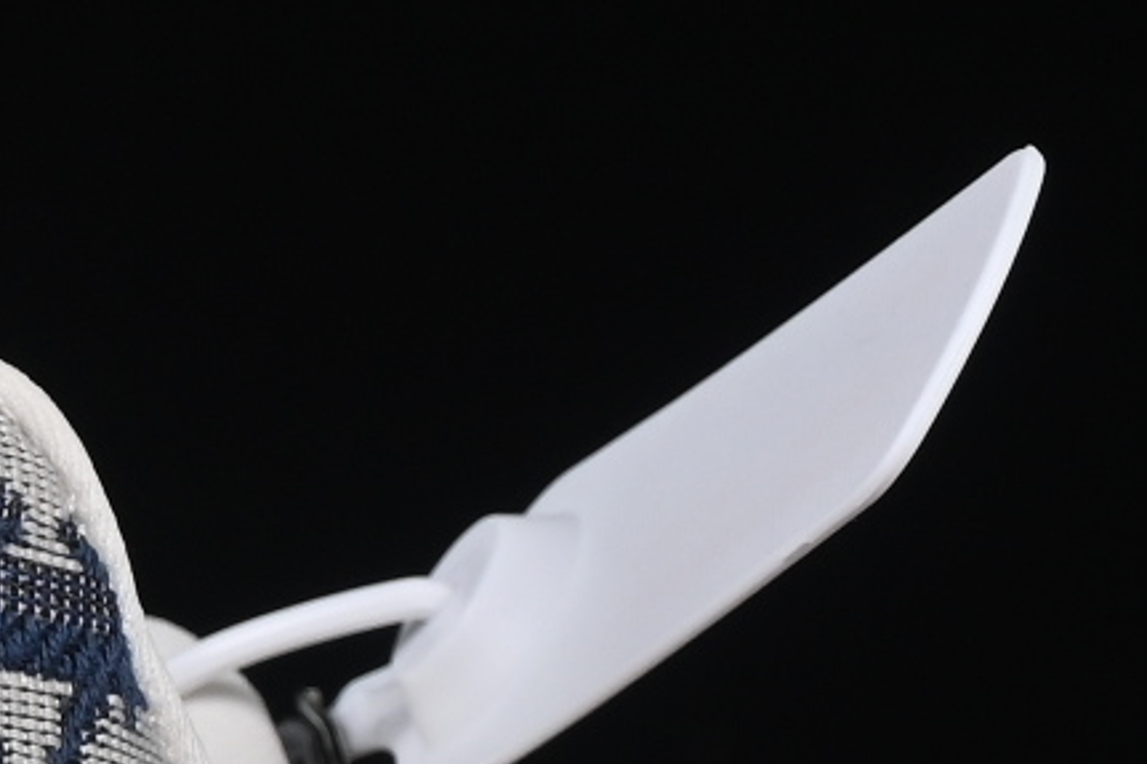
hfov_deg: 4.2
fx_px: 15446
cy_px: 910
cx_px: -998
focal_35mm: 485
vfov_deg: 2.8
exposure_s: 1/80
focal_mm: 50
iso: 160
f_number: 8
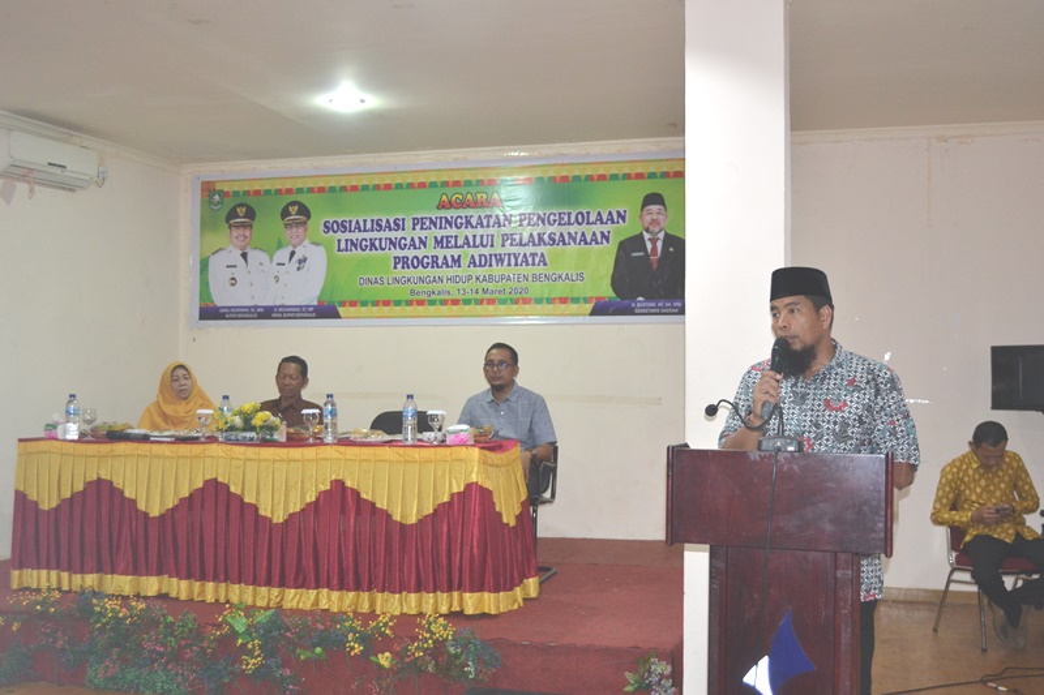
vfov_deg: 34.2
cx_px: 522
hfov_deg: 49.6
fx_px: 1131
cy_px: 348
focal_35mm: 39
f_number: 4
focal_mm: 26
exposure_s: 1/60
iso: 1250
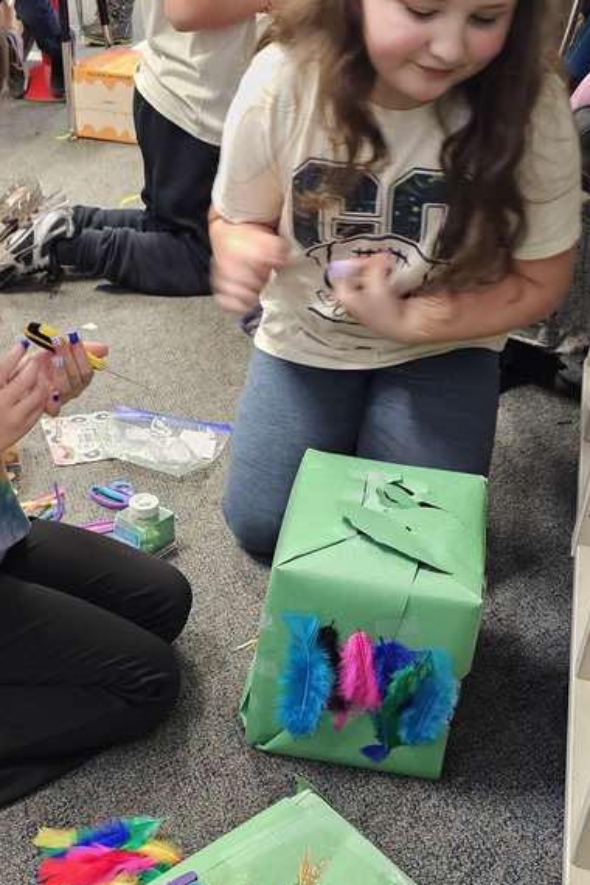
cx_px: 172
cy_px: 559
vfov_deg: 45.0
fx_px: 1057
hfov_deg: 30.8
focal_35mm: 43
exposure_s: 1/60
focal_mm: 6.3
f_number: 1.7
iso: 640
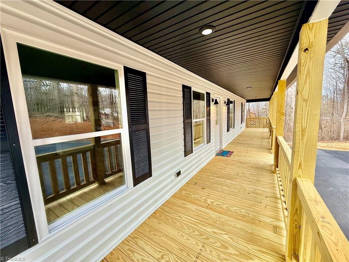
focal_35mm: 14
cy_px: 131
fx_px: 141
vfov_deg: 85.7
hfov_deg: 102.1
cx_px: 174
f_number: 2.2
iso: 50
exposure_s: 1/139
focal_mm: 2.22
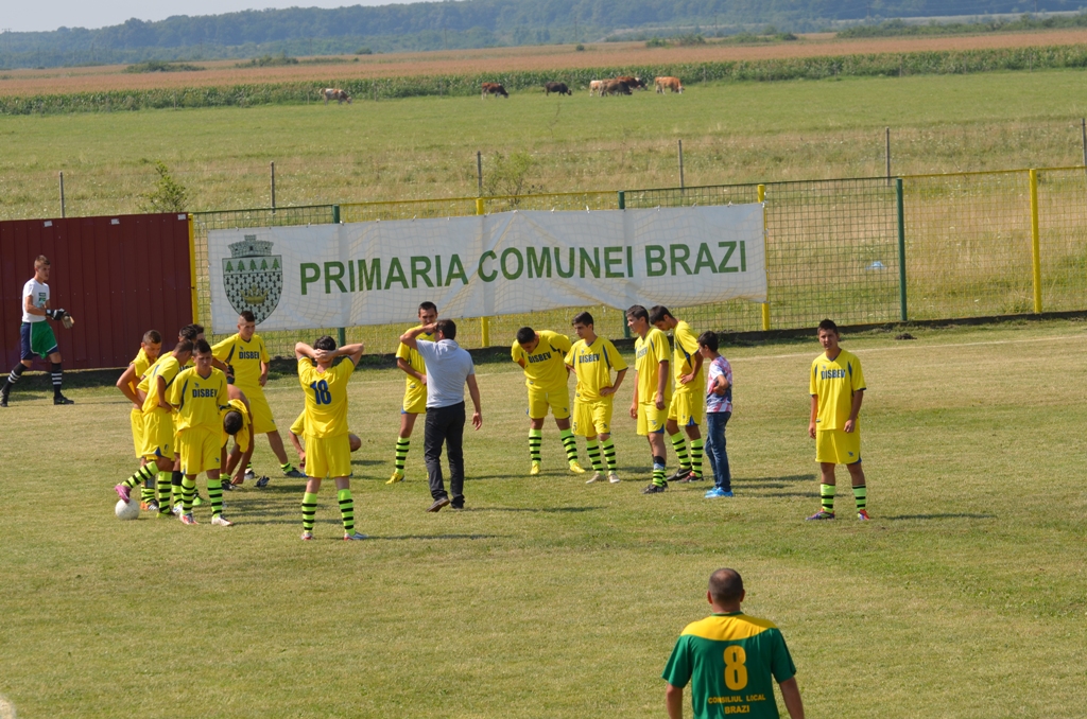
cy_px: 360
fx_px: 5514
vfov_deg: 7.5
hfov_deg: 11.3
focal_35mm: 183
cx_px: 544
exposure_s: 1/250
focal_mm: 122
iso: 100
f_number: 8
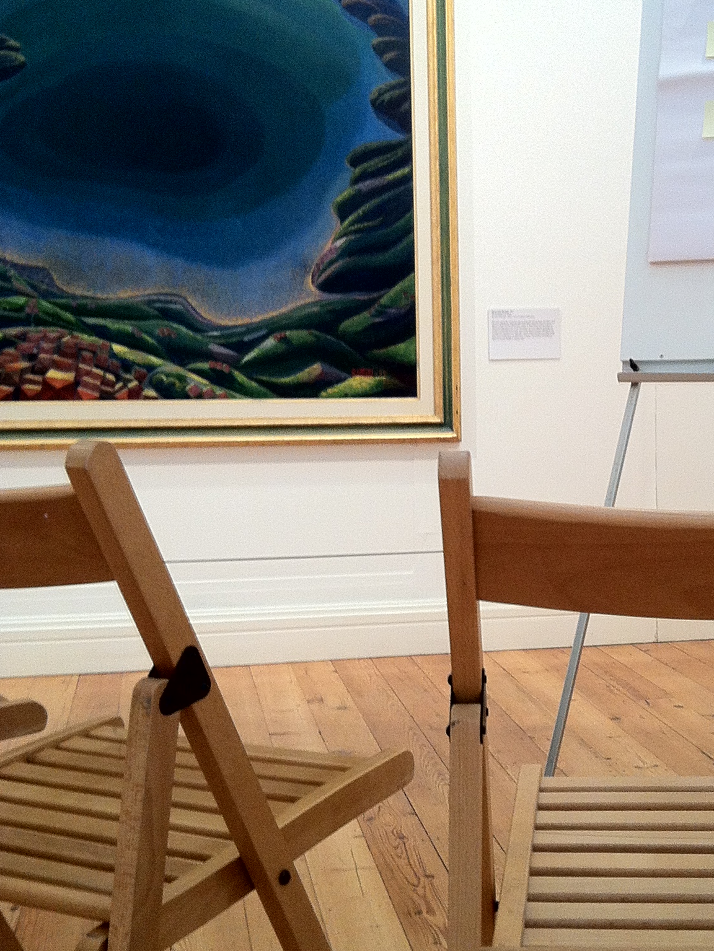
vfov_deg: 32.7
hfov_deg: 24.4
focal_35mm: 59
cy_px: 466
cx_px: 573
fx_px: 1622
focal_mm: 3.85
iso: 100
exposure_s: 1/15
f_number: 2.8
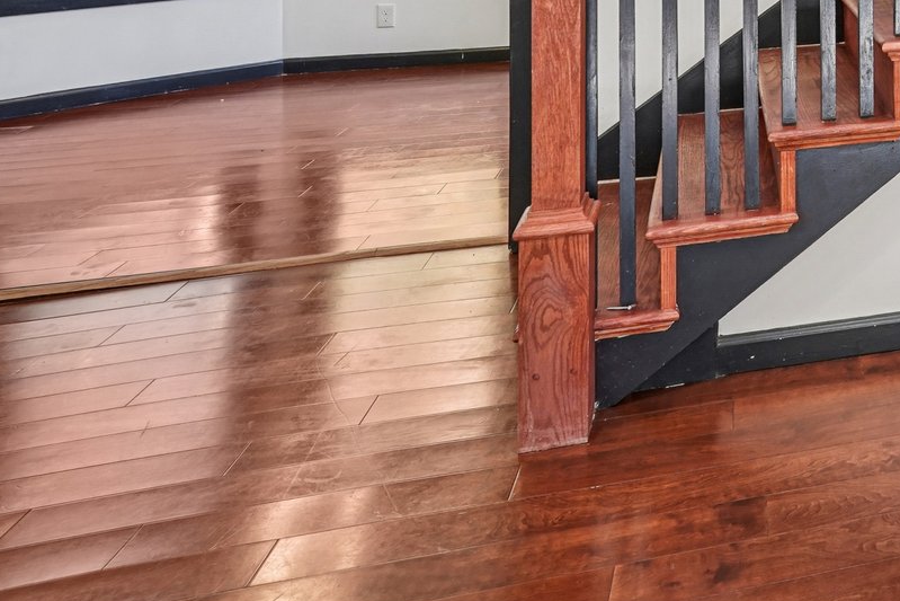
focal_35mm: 41
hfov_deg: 36.2
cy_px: -132
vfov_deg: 28.2
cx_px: 1090
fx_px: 1025
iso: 800
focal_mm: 16
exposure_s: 1/40
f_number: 8
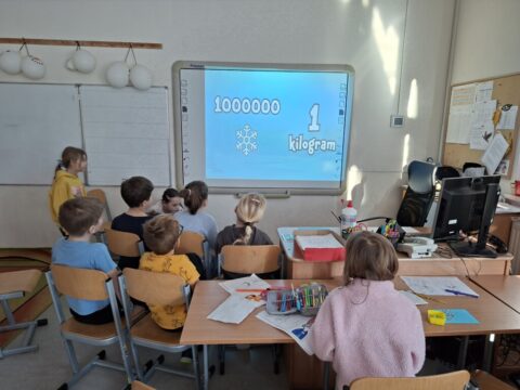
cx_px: 260
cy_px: 195
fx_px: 346
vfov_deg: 58.9
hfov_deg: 73.9
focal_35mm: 23
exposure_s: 1/50
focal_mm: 5.54
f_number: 1.8
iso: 200
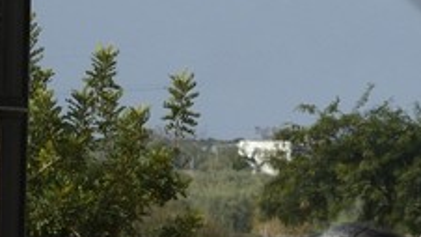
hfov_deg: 2.2
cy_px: -427
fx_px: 11172
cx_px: 800
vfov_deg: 1.2
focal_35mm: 1001
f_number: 18
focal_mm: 135
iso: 400
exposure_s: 1/400
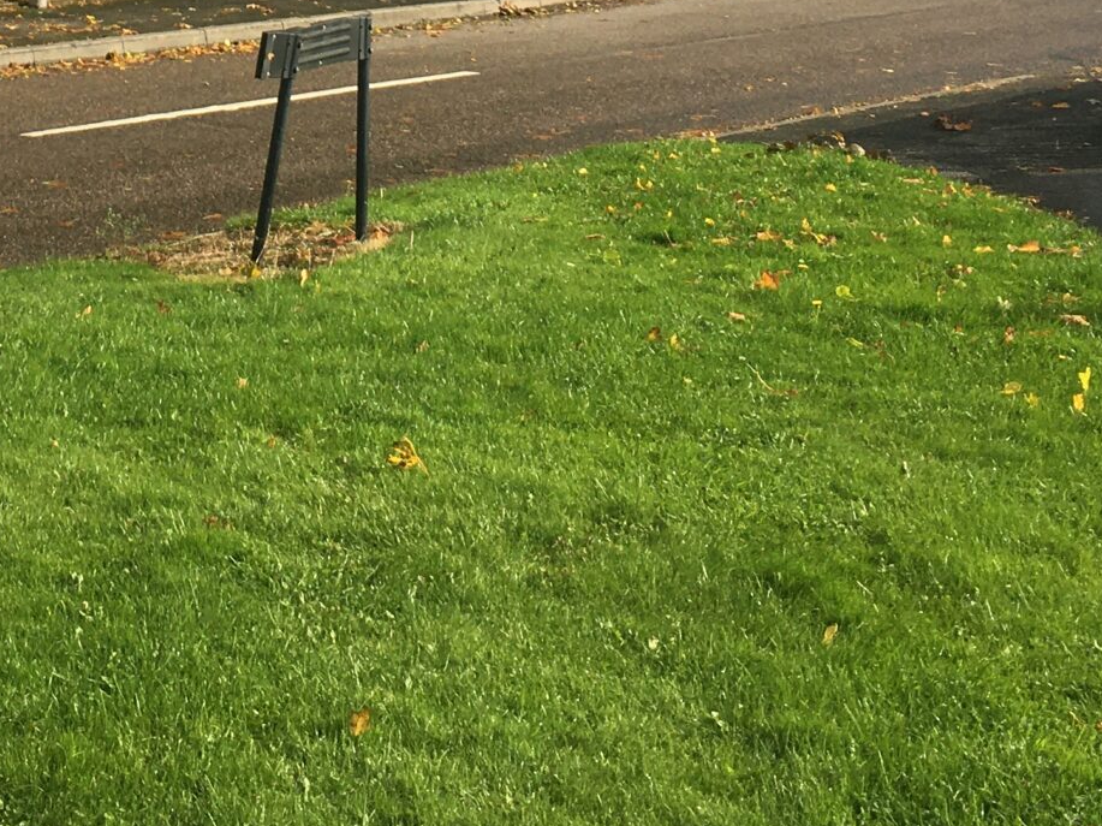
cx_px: 163
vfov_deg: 16.9
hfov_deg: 23.6
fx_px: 2578
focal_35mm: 81
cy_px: -303
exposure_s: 1/1425
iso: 25
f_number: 2.2
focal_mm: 4.15
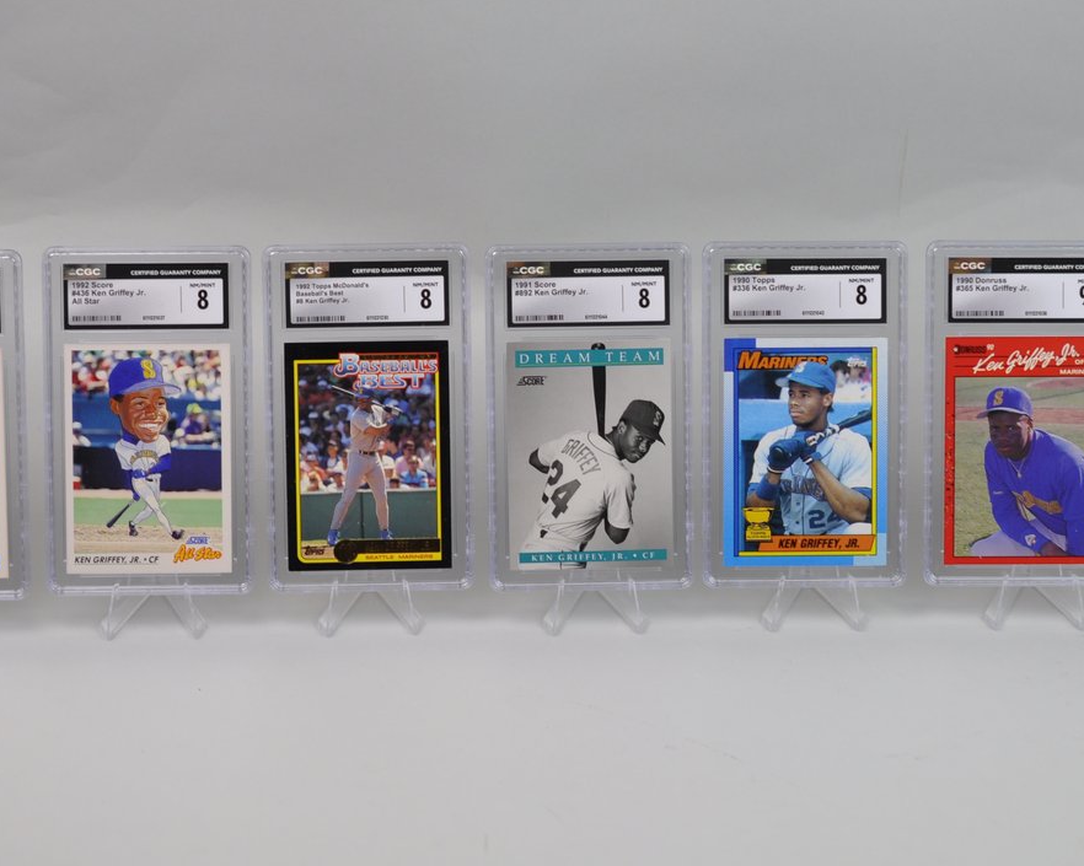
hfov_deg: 17.6
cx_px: 572
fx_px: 3496
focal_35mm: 109
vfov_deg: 14.1
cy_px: 433
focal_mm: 40
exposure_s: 1/60
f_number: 3.5
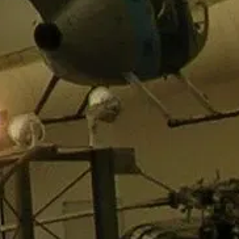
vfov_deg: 5.6
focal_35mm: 296
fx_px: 2312
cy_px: -427
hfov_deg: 5.3
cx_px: -647
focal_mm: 5.8
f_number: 2.8
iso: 50
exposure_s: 1/168
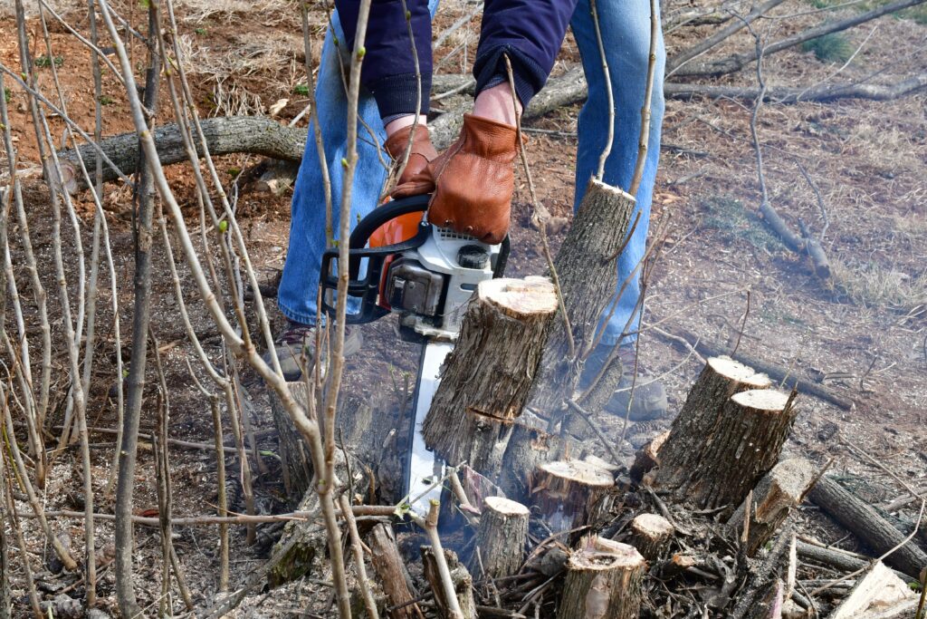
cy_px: 310
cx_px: 464
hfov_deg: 33.4
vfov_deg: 22.6
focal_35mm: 60
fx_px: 1545
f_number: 13
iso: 800
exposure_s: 1/640
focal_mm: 40
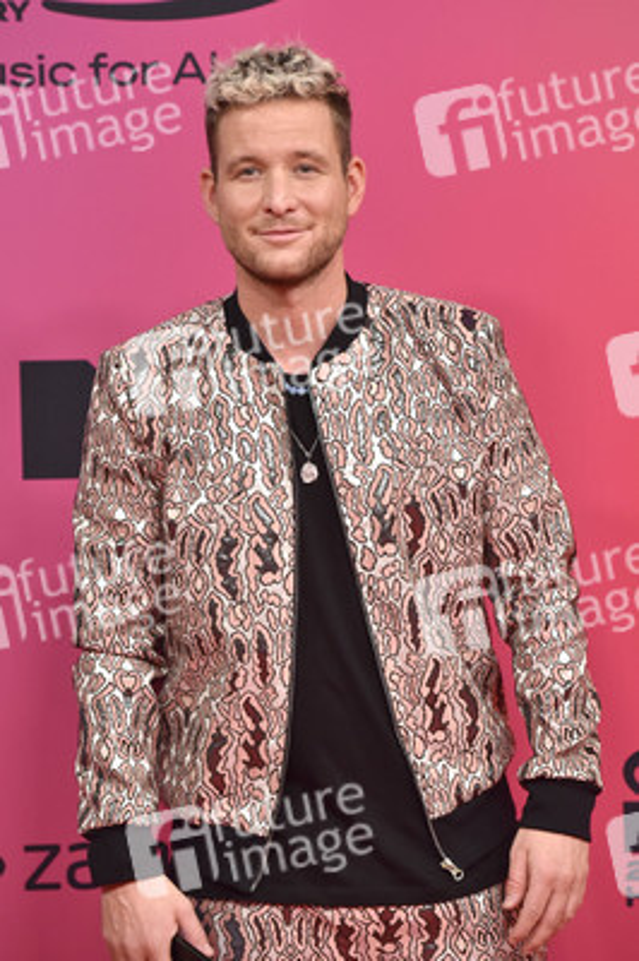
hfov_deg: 9.1
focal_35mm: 150
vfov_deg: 13.7
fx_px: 4000
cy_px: 480
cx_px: 320
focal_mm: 150
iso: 2000
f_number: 5.6
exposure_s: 1/200
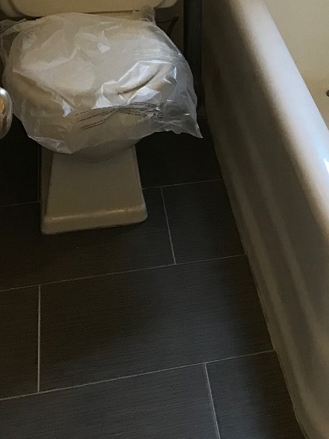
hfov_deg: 17.9
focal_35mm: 79
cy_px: -157
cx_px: 368
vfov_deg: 21.8
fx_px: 1001
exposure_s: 1/30
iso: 40
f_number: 1.8
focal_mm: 3.99
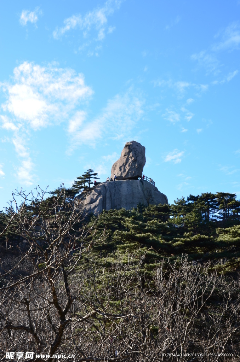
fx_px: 452
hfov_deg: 29.7
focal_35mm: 45
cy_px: 181
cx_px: 120
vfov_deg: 43.7
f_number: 11
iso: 200
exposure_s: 1/100
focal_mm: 30
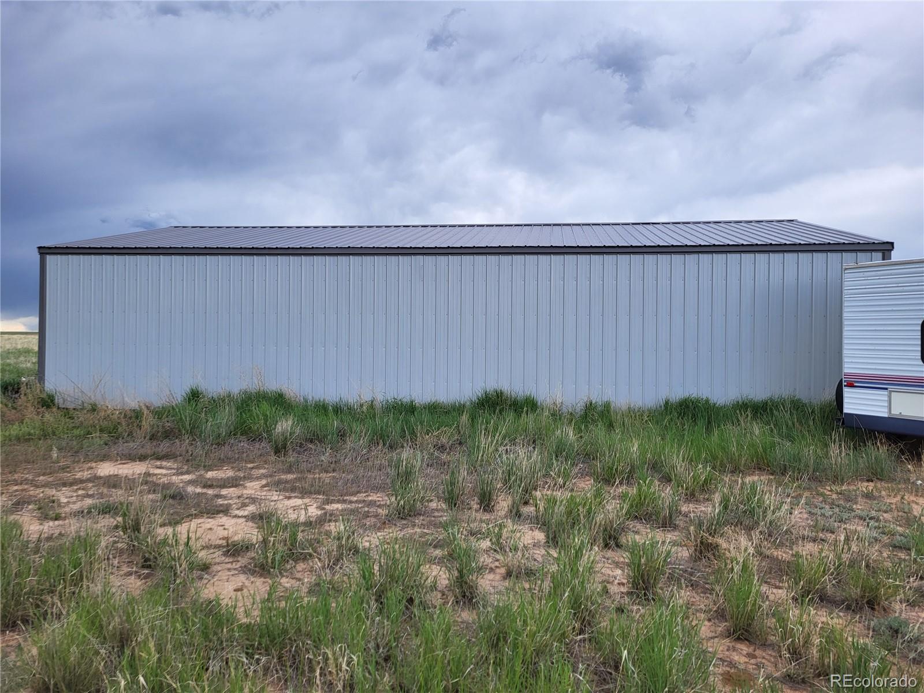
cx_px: 462
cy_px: 346
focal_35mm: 26
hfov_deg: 67.3
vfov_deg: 53.1
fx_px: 694
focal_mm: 5.4
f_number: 1.8
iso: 40
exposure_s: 1/825
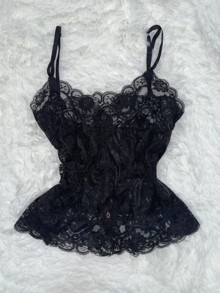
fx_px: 203
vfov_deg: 71.6
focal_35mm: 24
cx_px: 110
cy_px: 146
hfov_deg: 56.8
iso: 64
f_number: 1.78
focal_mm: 6.76
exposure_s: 1/57
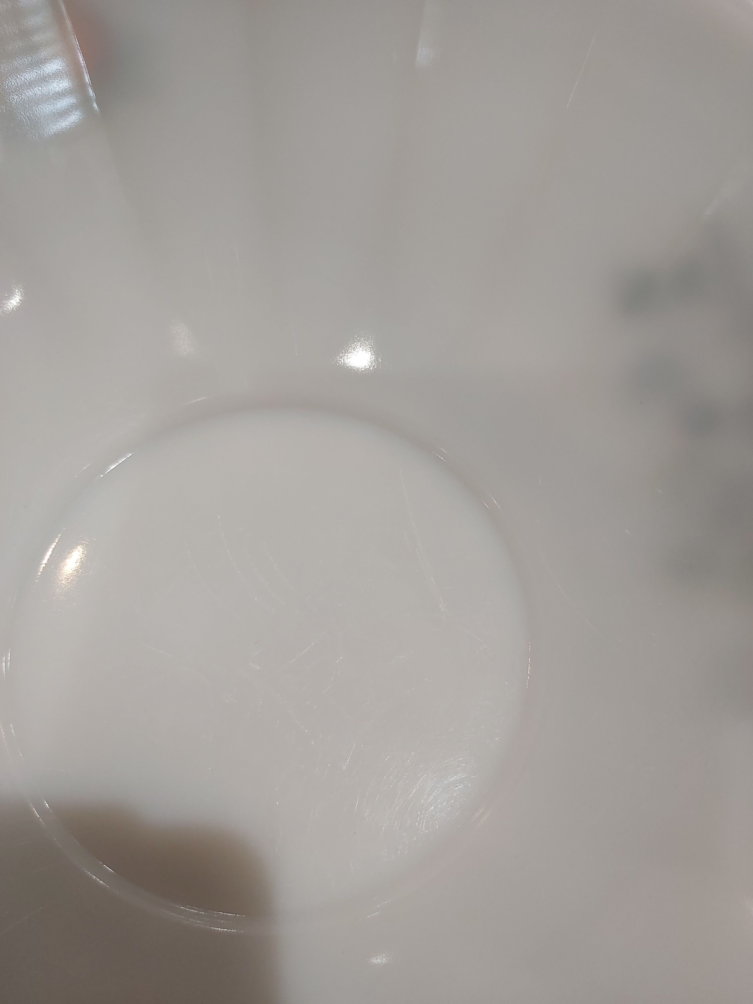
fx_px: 754
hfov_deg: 53.1
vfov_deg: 67.3
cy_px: 502
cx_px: 376
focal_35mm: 26
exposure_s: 1/100
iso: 100
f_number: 1.7
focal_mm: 3.92
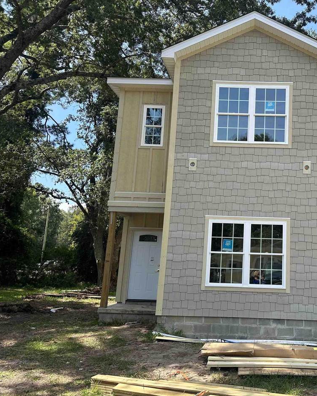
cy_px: 196
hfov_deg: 43.7
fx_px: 375
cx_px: 253
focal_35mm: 32
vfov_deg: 55.7
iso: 80
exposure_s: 1/1357
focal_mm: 6.86
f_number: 1.78
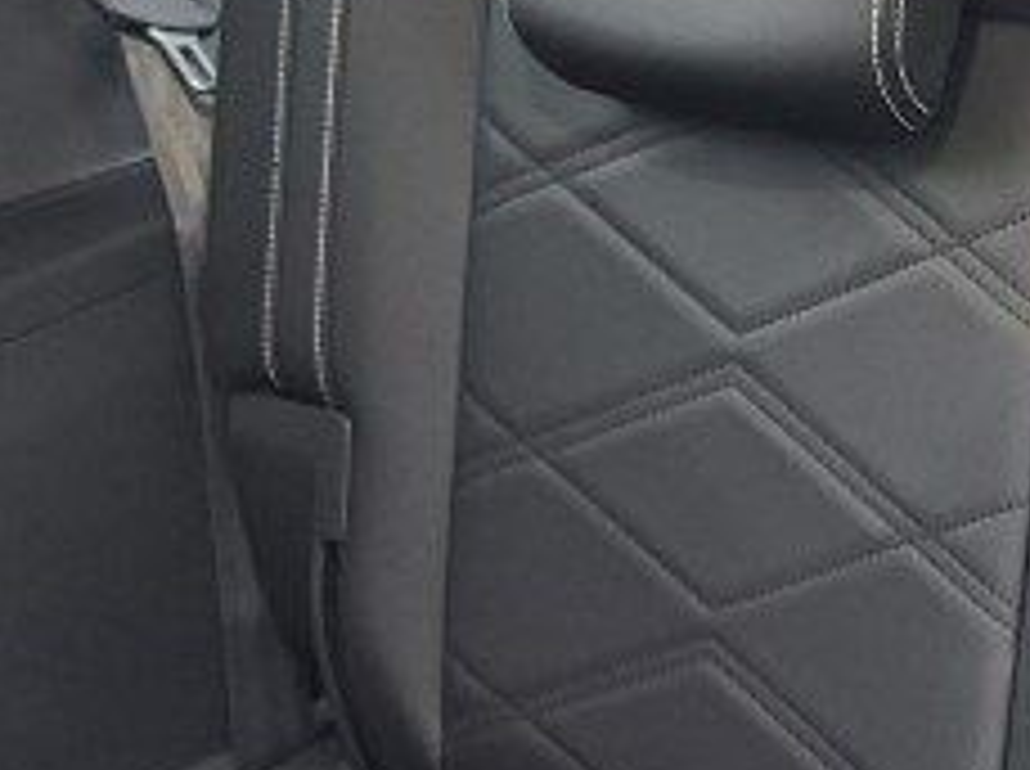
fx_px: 3327
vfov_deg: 12.8
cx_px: 1286
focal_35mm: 112
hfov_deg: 16.7
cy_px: 941
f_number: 1.8
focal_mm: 7
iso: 1000
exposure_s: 1/24
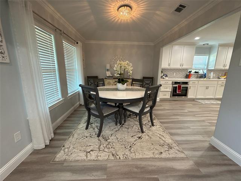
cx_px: 120
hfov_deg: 102.1
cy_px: 90
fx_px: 97
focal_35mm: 14
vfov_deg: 85.7
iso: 320
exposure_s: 1/60
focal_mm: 2.22
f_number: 2.2
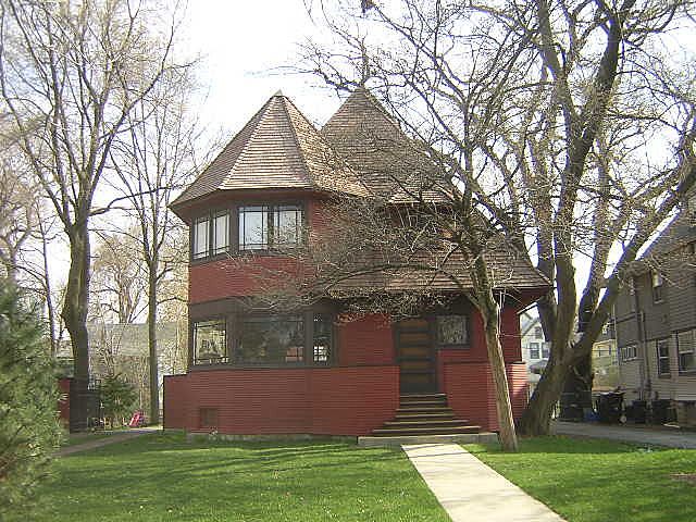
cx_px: 348
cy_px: 261
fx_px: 724
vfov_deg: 39.7
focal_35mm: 36
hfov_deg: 51.4
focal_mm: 4.7
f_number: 2.6
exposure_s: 1/298
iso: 100
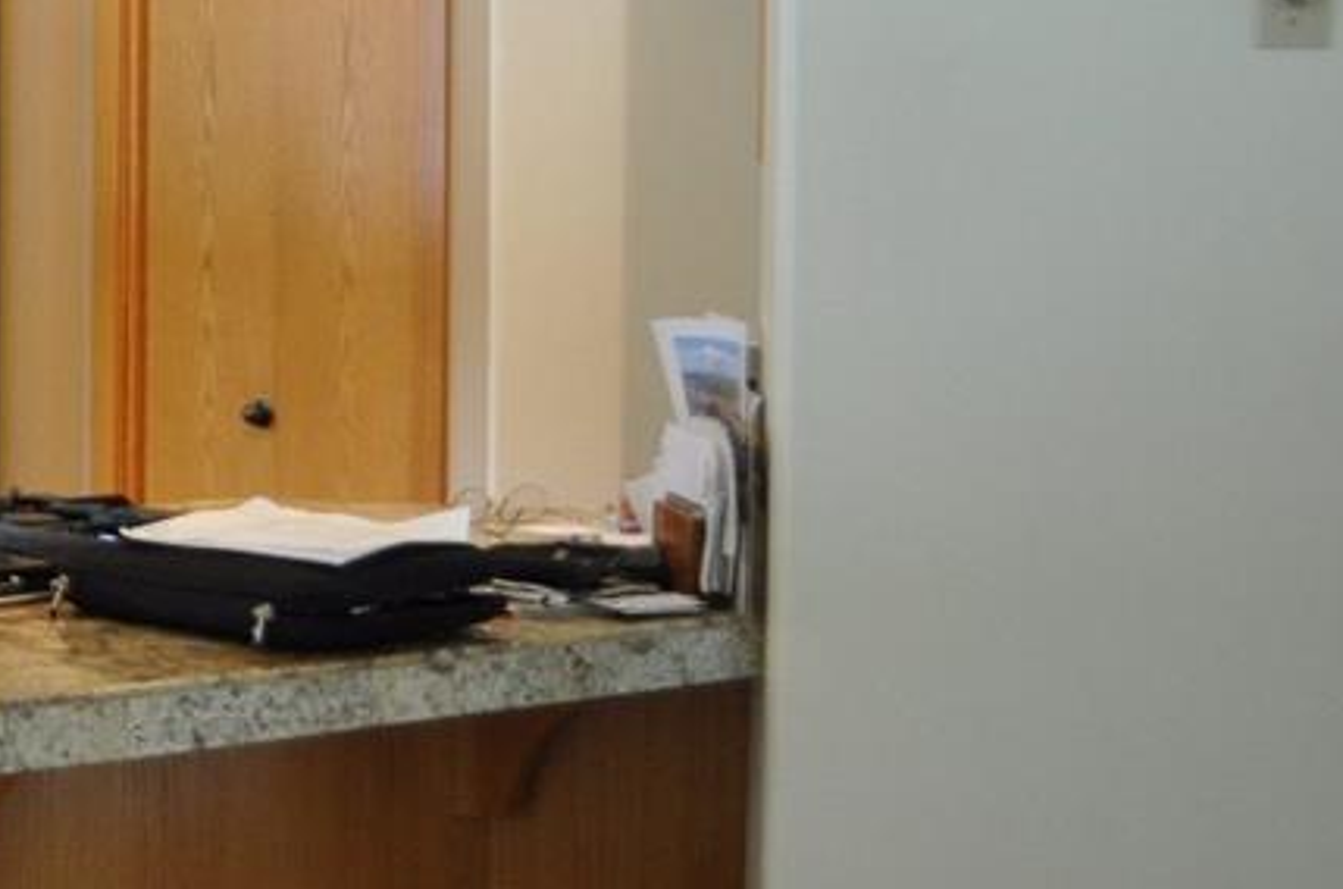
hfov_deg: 16.8
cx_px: -939
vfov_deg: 12.9
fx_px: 3908
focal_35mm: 105
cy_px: 171
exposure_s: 1/60
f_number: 4
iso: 800
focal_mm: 20
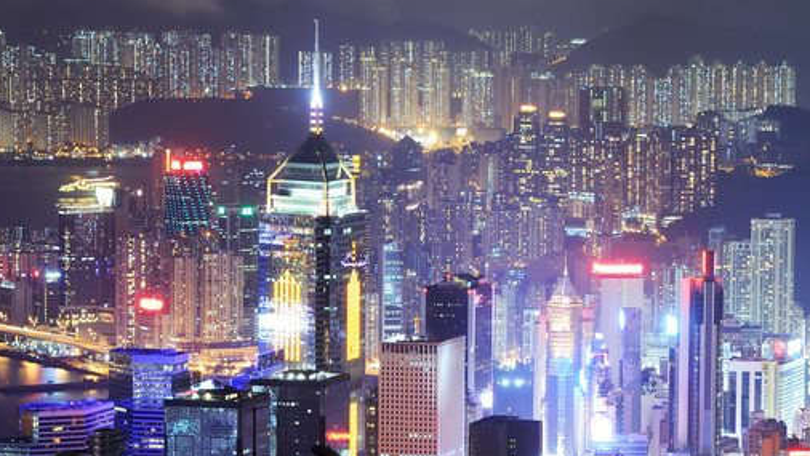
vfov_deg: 5.8
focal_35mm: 211
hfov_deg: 10.2
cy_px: 399
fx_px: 4530
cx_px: 455
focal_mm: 85
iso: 200
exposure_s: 4
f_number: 6.3
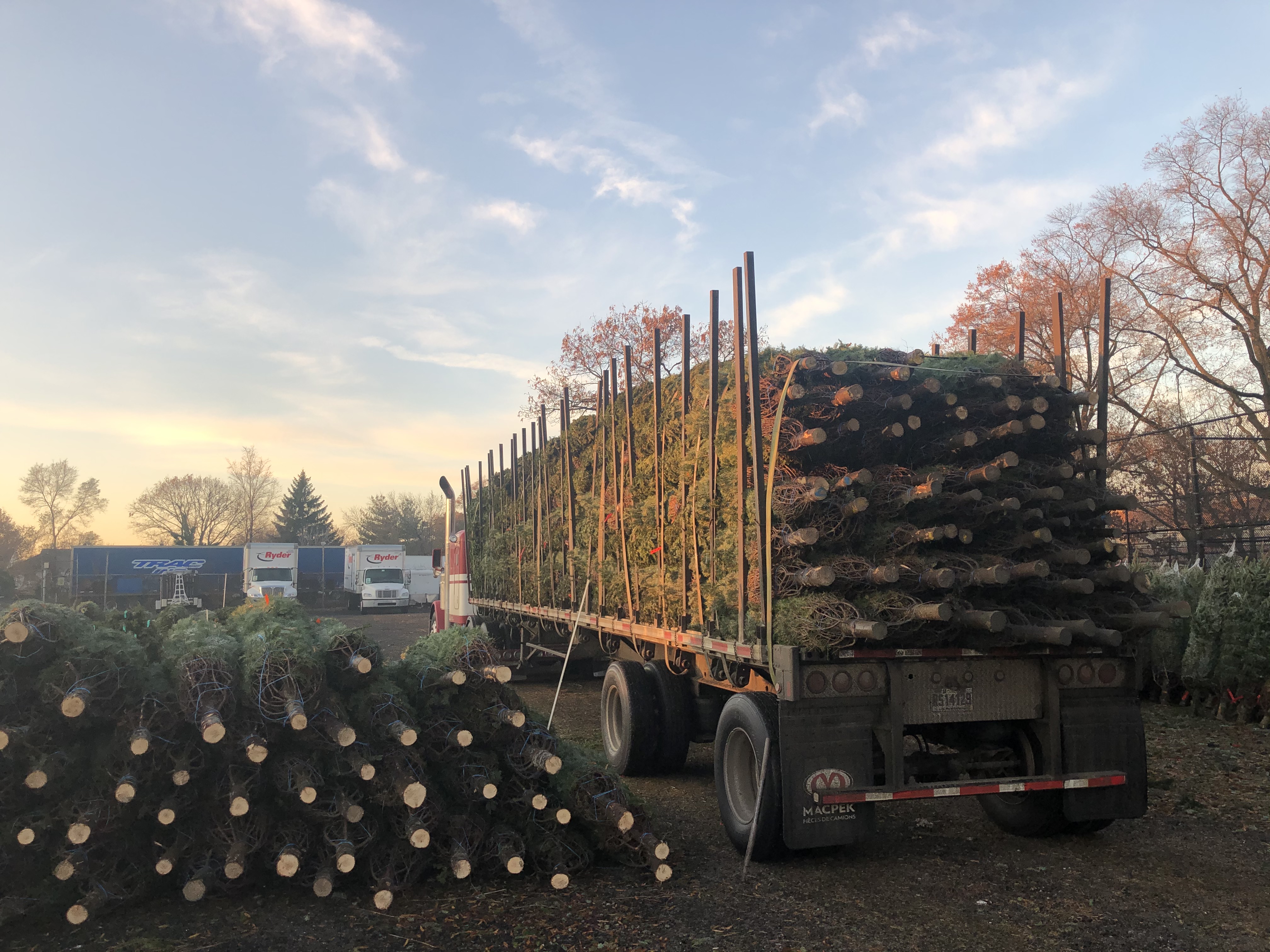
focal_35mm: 28
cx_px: 635
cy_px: 476
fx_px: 1027
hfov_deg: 63.4
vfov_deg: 49.7
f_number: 1.8
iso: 20
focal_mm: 3.99
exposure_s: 1/202
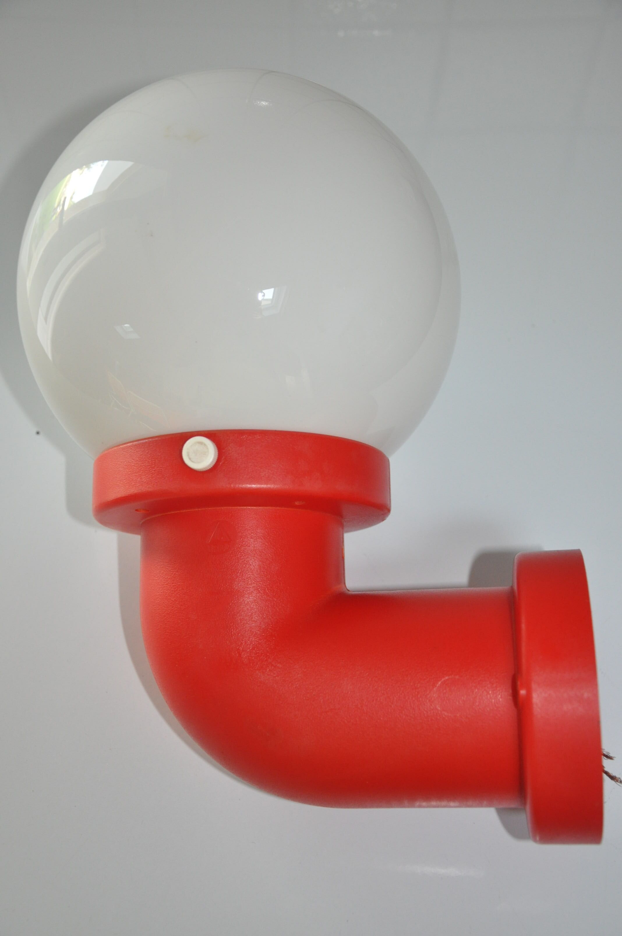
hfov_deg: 28.0
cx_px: 311
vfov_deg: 41.2
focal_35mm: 48
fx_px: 1247
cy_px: 468
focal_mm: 32
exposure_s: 1/60
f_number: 4.2
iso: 800
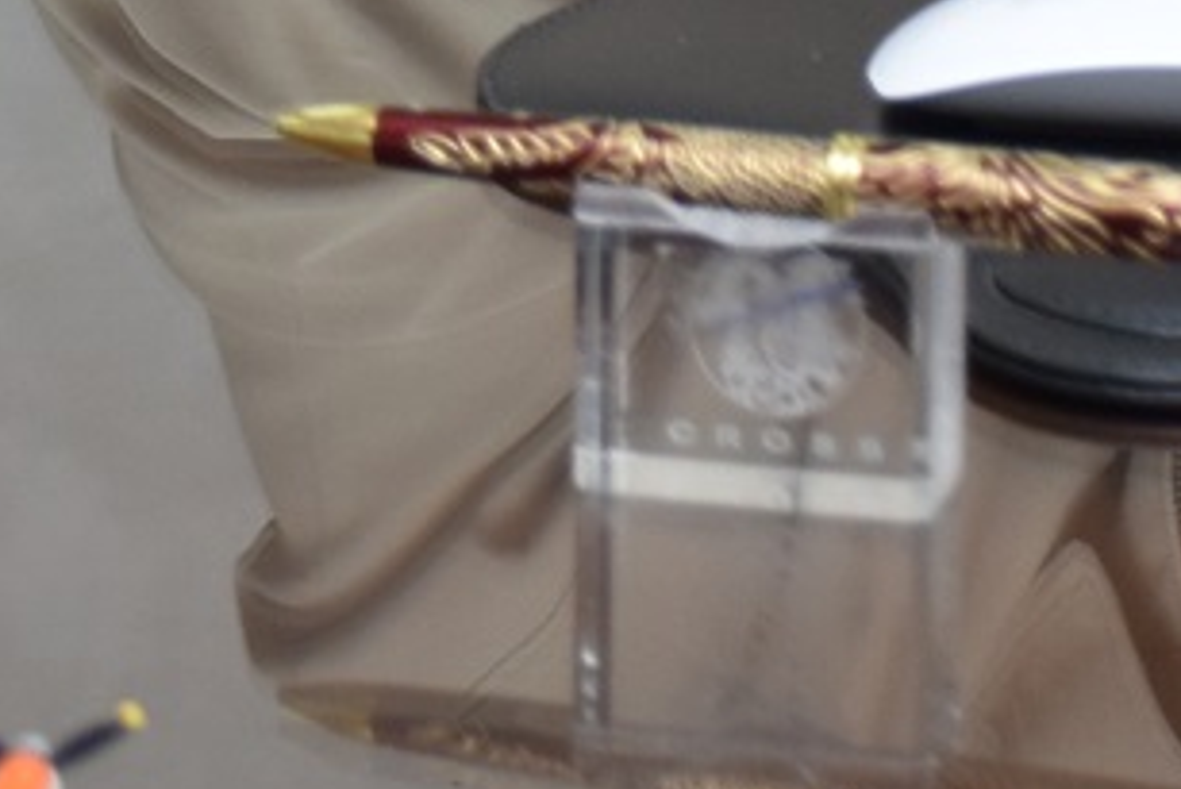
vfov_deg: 5.0
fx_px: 8664
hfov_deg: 7.8
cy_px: -1466
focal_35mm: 264
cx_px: 319
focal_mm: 30
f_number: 4
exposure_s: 1/160
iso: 320
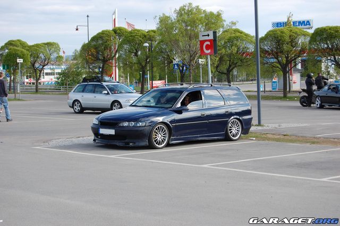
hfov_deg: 24.6
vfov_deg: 16.5
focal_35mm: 82
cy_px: 113
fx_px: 779
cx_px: 170
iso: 200
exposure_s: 1/200
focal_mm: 55
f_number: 7.1
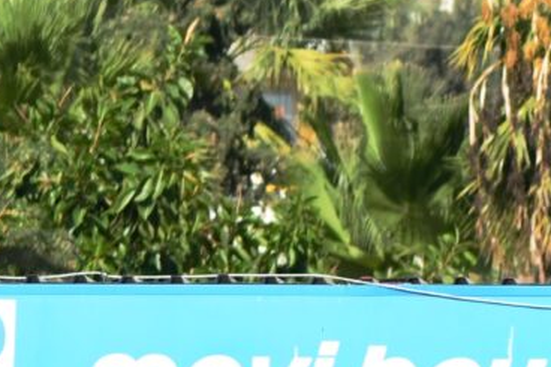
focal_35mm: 1218
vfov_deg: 1.1
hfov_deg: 1.7
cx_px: 1416
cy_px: 1234
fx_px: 18633
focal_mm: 175
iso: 1000
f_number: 5.3
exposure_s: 1/4000
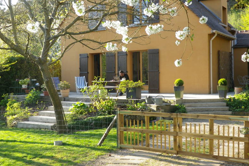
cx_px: 124
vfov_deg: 28.1
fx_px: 332
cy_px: 76
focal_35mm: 48
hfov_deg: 41.1
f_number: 4.2
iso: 80
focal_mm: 8.2
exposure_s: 1/60
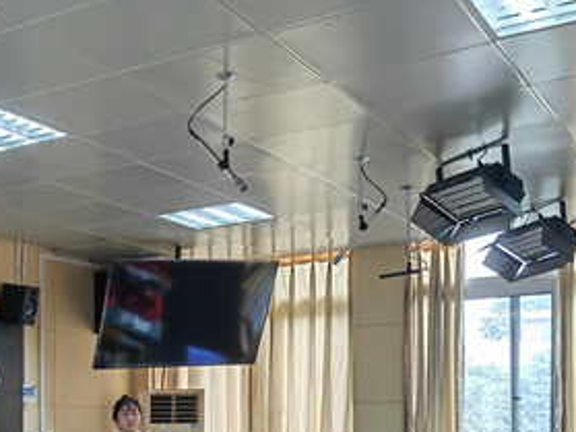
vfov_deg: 24.0
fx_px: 965
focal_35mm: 58
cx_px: -2
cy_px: 446
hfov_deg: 30.8
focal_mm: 5.54
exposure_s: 1/100
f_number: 1.8
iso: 64
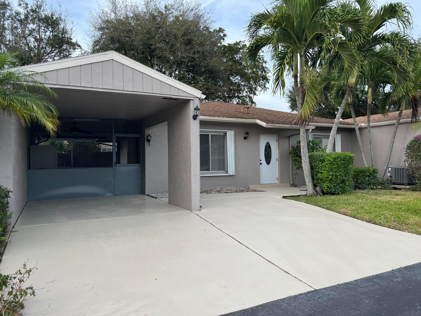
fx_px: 316
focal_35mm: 26
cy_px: 158
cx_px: 210
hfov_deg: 67.3
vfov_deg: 53.1
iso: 50
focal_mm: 5.7
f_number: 1.5
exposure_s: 1/700
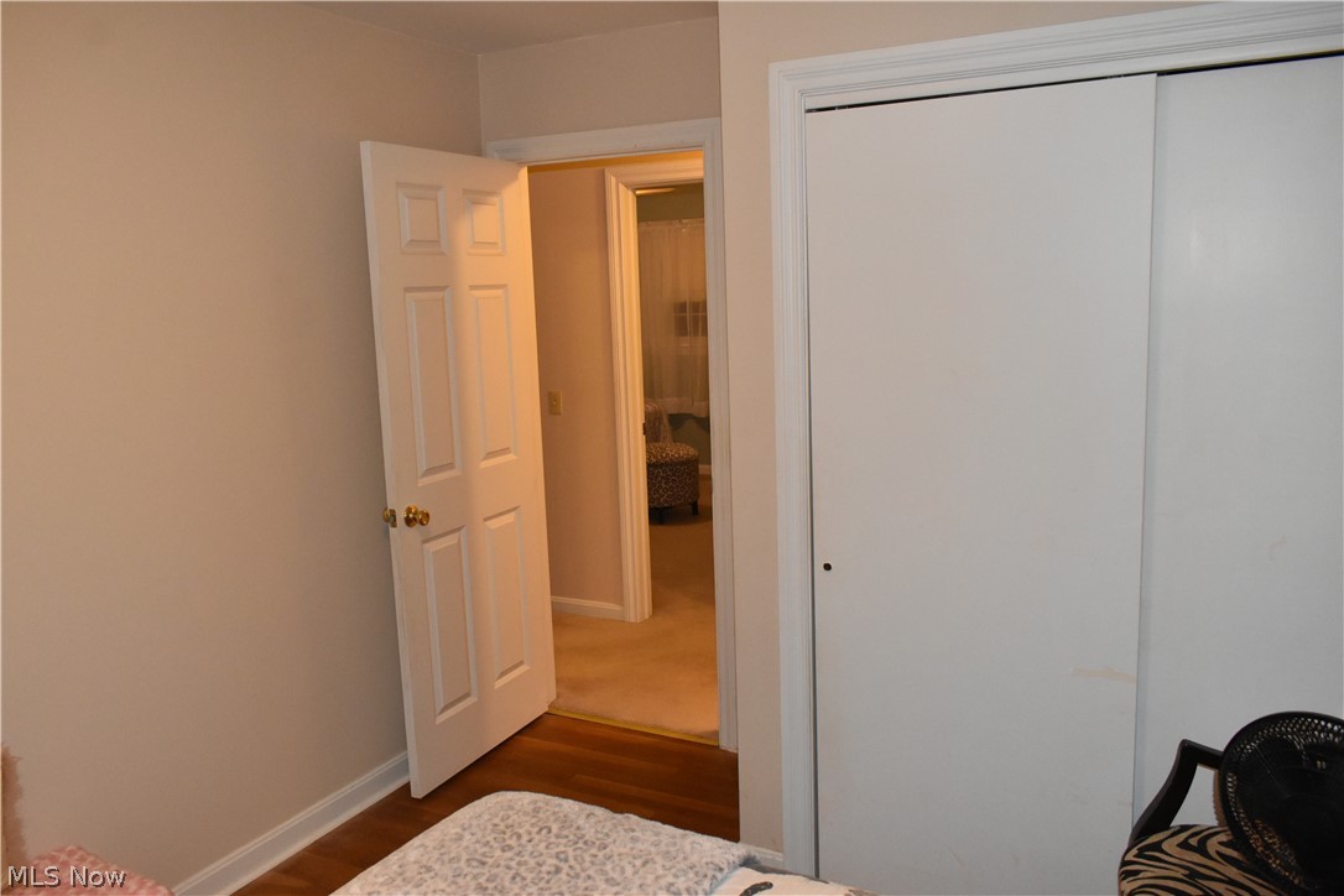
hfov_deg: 67.4
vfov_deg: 47.9
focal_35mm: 27
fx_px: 1008
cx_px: 672
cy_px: 448
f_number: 6.3
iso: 2800
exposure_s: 1/60
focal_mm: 18
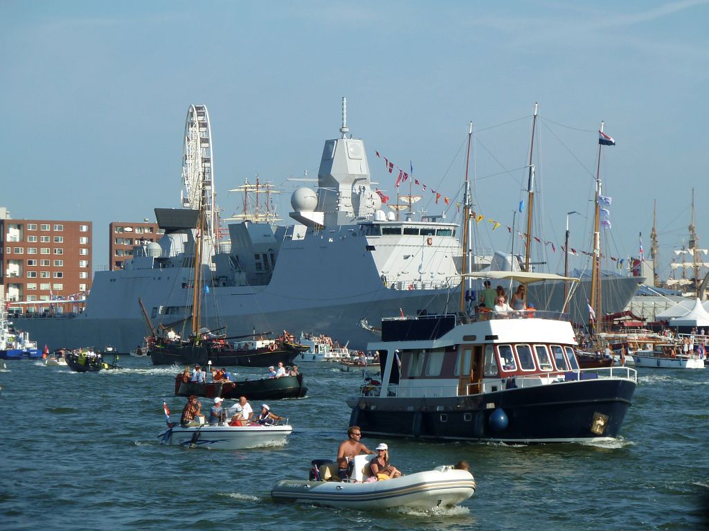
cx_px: 354
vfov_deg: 11.6
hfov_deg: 15.4
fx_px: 2620
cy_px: 266
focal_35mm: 128
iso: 80
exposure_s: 1/500
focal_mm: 21
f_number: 4.4
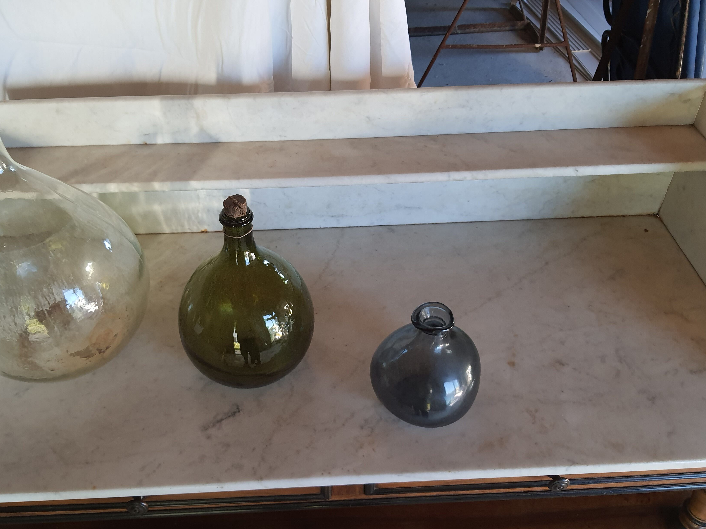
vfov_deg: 44.2
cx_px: 325
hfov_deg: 56.7
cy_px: 272
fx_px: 653
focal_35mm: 32
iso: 125
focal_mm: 4.32
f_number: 1.7
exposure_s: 1/100
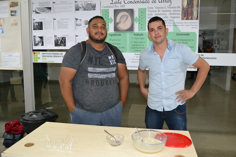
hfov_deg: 57.2
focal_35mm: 33
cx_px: 118
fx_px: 216
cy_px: 78
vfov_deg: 39.9
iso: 3200
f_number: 4
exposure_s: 1/60
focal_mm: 22
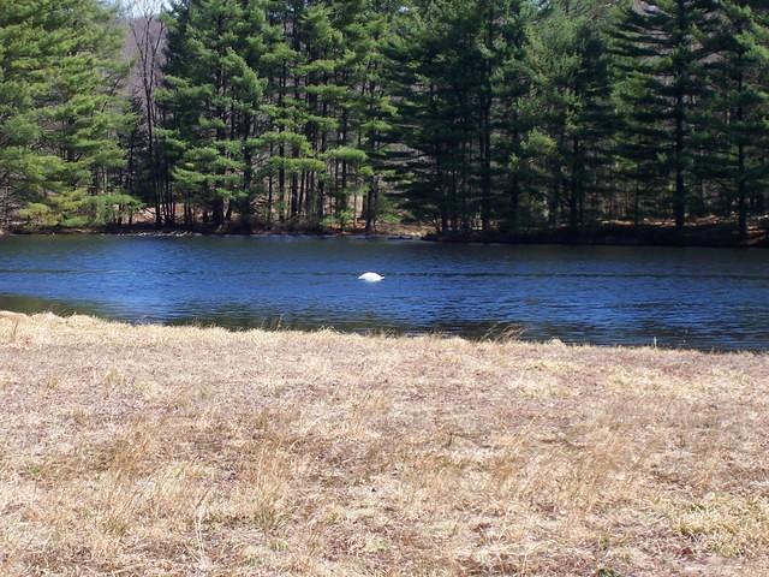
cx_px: 384
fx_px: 2466
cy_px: 288
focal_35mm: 111
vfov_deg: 13.3
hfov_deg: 17.7
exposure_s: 1/350
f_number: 4.8
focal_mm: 16.8
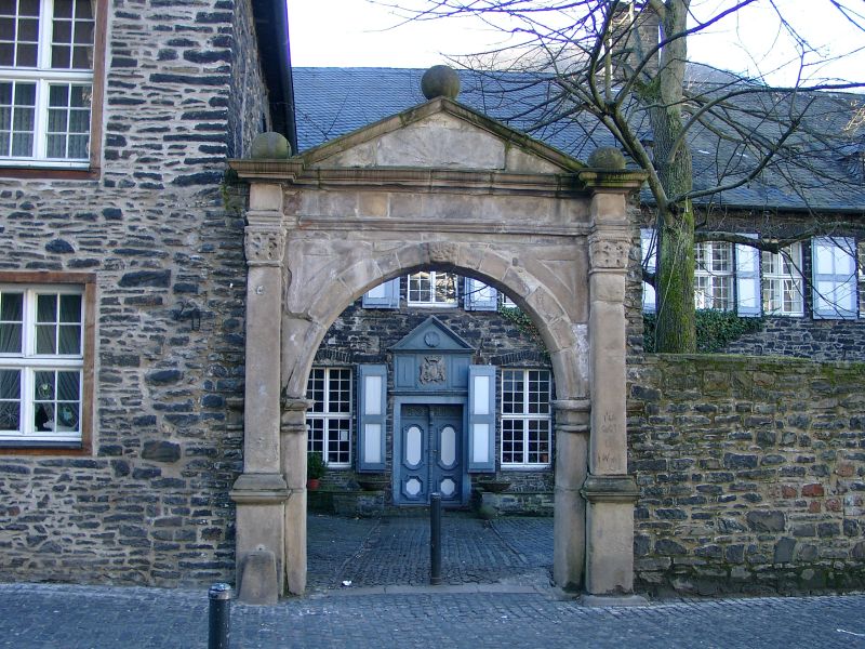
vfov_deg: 38.7
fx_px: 925
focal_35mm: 37
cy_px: 324
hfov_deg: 50.1
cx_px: 432
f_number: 2
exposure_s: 1/101
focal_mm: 7.69
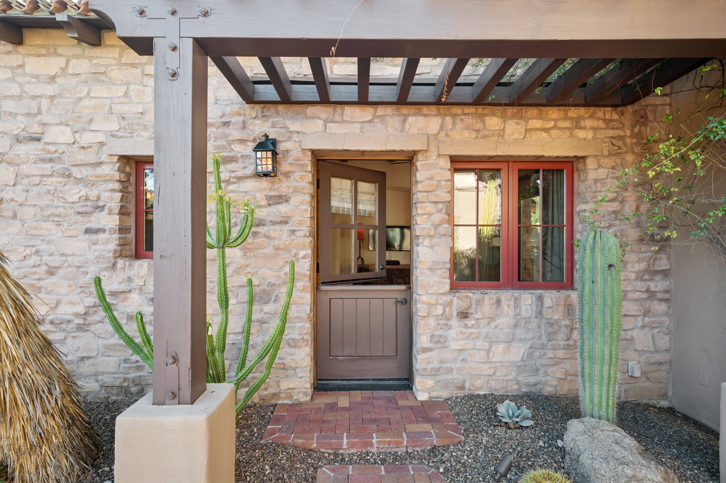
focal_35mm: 18
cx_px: 363
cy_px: 242
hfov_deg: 90.0
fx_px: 363
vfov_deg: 67.3
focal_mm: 18
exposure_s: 1/13
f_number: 8
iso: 320
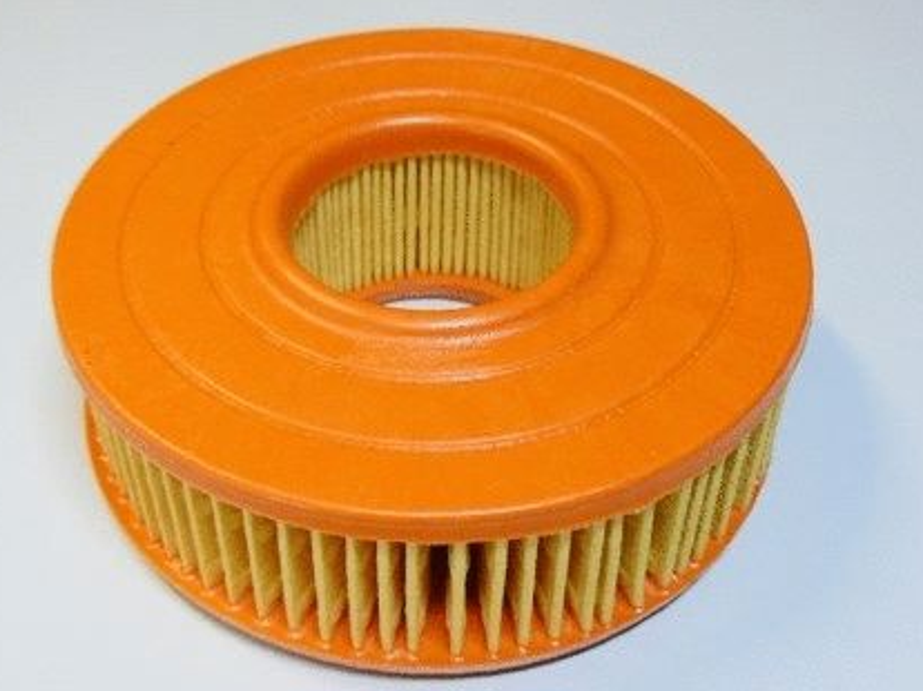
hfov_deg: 47.9
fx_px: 1039
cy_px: 354
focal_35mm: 39
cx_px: 430
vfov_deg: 36.8
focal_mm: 6
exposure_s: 1/30
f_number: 2.8
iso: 80
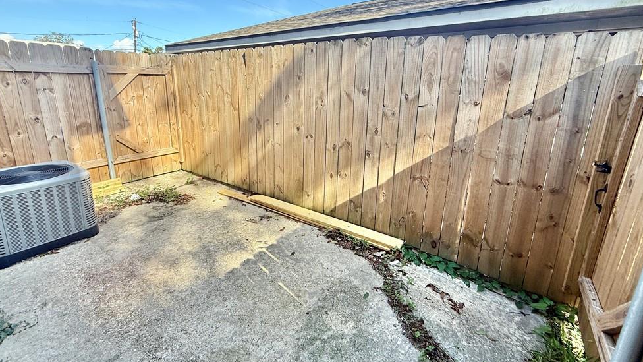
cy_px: 148
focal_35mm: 16
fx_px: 273
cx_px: 311
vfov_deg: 66.5
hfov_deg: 99.3
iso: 50
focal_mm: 2.22
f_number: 2.2
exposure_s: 1/244
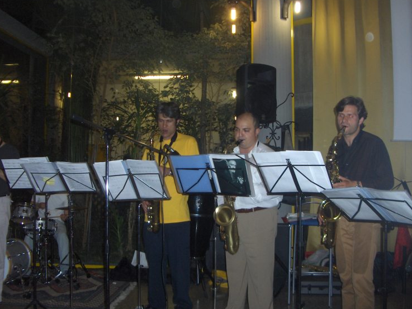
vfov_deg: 37.7
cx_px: 210
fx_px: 452
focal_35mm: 38
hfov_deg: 49.0
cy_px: 151
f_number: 2.6
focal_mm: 5.8
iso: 100
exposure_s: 1/60
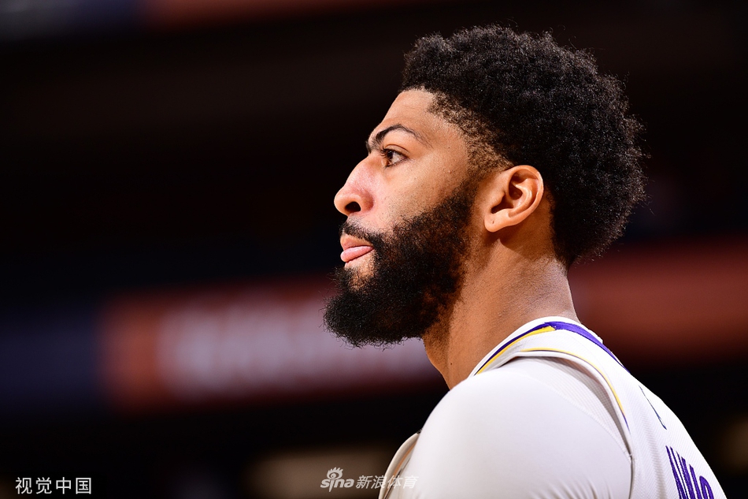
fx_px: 7686
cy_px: 250
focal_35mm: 370
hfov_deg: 5.6
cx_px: 374
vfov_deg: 3.7
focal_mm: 370
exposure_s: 1/250
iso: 320
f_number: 5.6
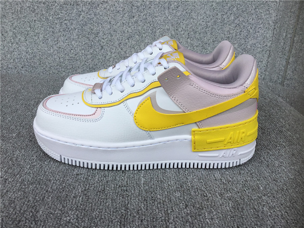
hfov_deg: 58.4
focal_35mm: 31
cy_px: 114
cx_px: 152
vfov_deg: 45.4
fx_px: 272
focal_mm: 3.3
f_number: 2.4
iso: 25
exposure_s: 1/715
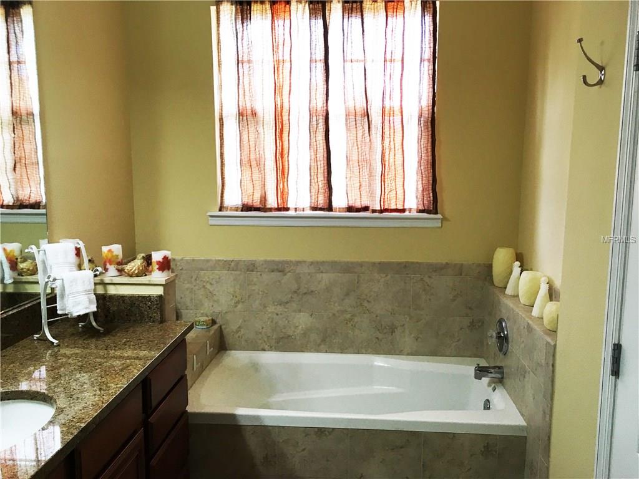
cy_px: 240
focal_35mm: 29
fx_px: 535
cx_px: 320
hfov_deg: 61.7
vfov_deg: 48.2
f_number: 2.2
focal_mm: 4.15
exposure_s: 1/30
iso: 40
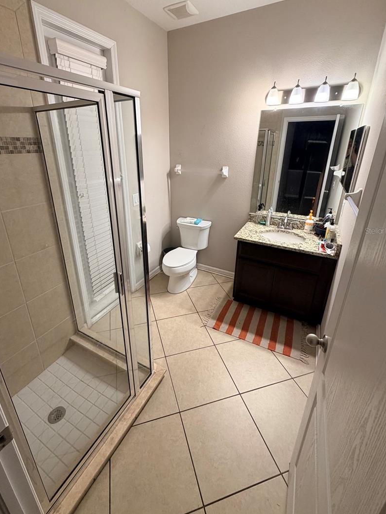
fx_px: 238
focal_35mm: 16
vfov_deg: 94.2
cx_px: 179
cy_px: 231
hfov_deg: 78.0
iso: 200
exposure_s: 1/60
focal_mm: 2.22
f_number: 2.2
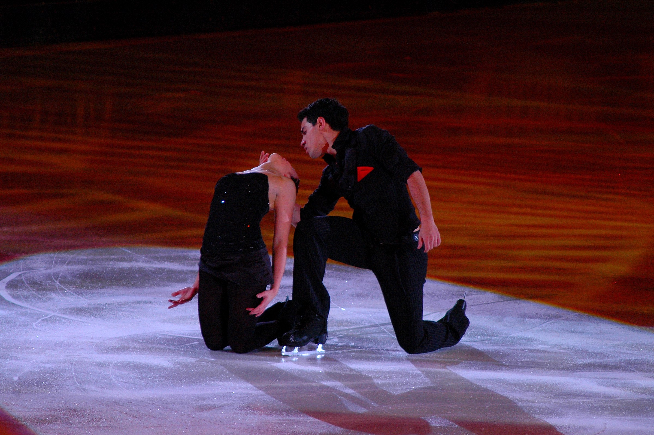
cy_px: 218
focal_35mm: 450
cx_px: 327
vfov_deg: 3.0
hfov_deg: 4.6
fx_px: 8167
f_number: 5.6
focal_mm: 300
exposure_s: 1/125
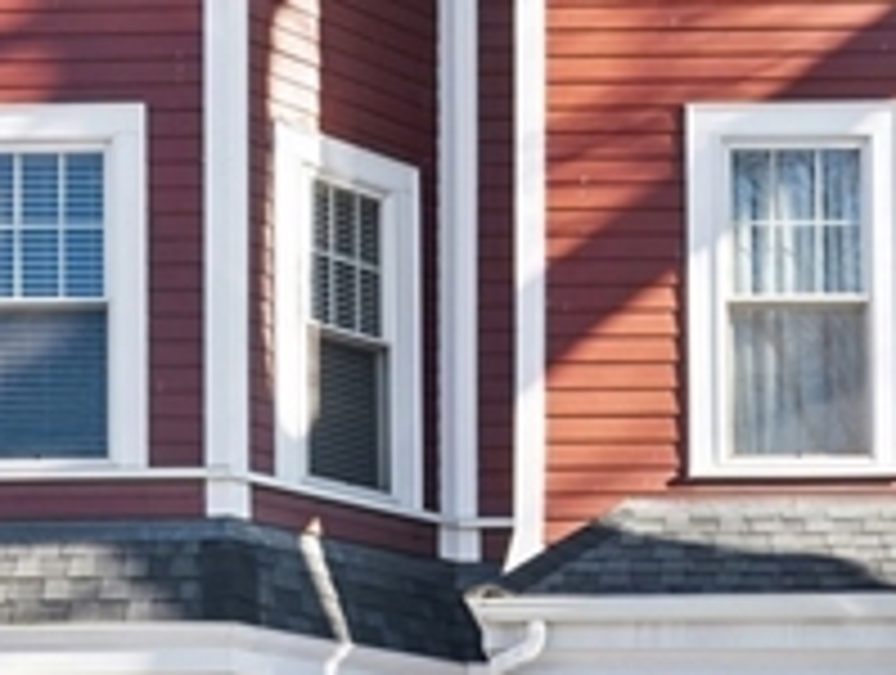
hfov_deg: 24.3
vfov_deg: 16.4
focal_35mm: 79
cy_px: 1132
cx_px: 725
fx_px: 2049
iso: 100
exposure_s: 1/40
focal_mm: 16
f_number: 8
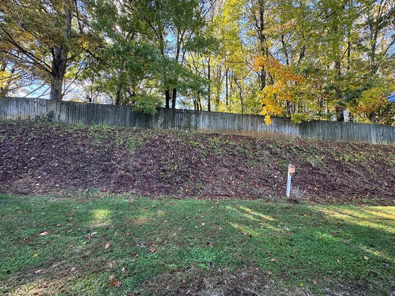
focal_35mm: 15
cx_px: 205
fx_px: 171
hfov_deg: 98.1
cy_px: 152
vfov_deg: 81.7
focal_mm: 2.22
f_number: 2.2
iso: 64
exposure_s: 1/99
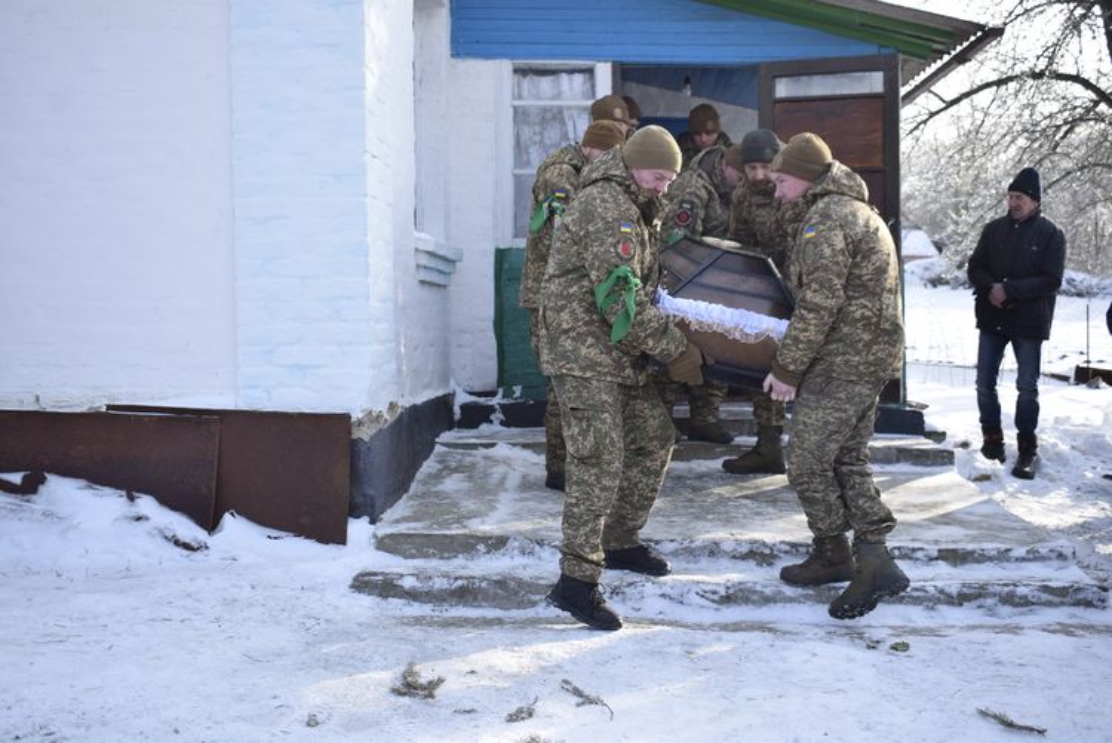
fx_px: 1252
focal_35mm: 40
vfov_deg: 33.1
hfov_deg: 47.9
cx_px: 556
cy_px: 372
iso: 200
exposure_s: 1/500
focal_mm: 27
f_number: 5
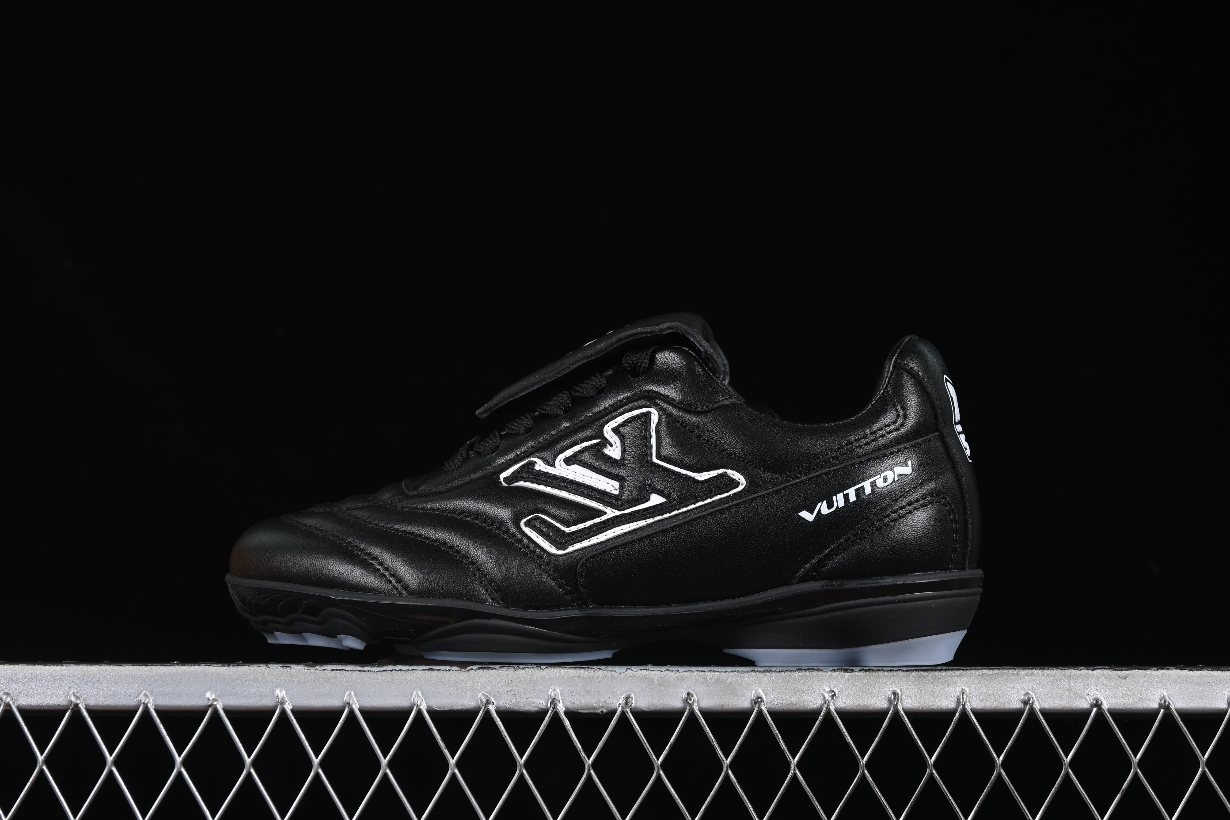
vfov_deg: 18.2
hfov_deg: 27.0
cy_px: 410
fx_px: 2562
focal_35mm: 75
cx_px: 615
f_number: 6.3
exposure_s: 1/60
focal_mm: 50
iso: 160
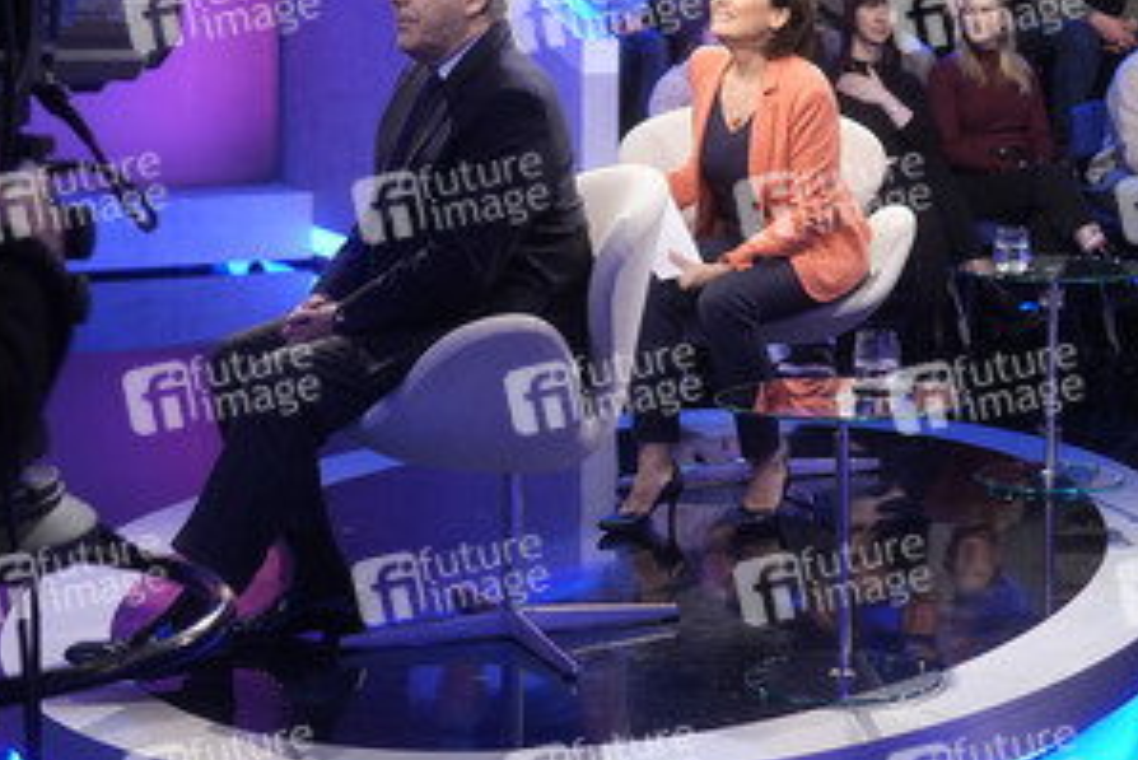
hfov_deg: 29.6
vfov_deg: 20.0
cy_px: 294
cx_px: 502
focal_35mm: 68
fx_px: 2150
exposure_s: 1/50
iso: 640
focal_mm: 30
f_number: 2.2
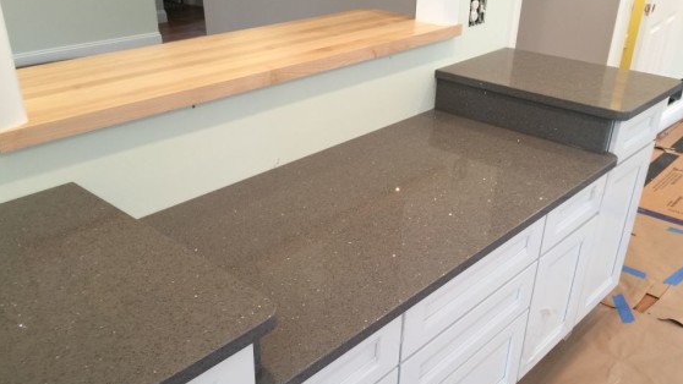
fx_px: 616
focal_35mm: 34
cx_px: 345
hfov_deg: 58.0
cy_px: 227
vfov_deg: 34.6
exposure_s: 1/15
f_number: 2.2
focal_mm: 4.15
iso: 40
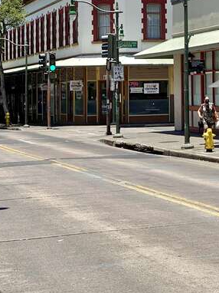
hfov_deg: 13.5
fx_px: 920
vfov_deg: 17.9
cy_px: 63
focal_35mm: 109
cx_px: 158
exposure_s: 1/1410
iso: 20
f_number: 2
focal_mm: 6
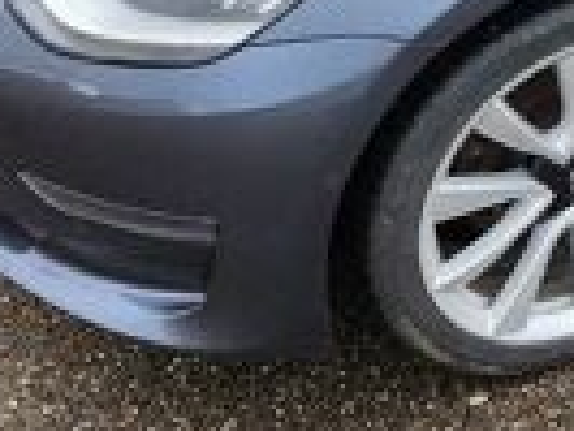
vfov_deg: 16.5
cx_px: 829
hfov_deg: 20.6
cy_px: -172
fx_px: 1378
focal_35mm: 83
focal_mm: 5.4
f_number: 1.8
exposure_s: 1/180
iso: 32
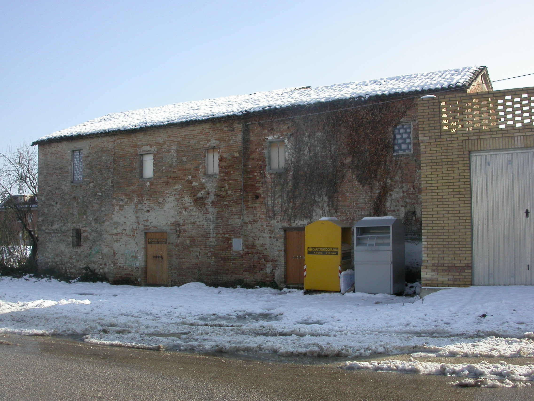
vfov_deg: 37.7
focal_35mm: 38
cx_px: 267
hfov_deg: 49.0
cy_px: 200
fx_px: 586
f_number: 7.5
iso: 100
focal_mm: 7.85
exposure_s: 1/229
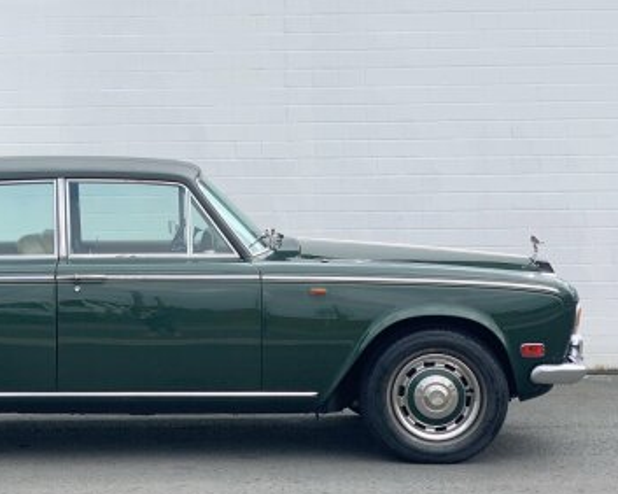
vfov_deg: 16.7
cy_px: 308
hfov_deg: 20.4
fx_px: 1682
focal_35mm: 92
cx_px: 74
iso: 16
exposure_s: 1/607
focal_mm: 6
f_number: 2.4
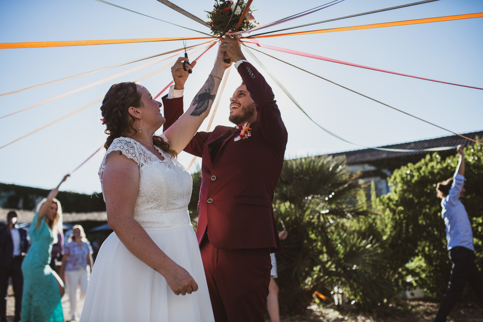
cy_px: 161
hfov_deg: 54.4
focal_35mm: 35
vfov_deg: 37.9
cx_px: 242
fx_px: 470
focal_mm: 35
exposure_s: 1/4000
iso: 200
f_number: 2.8
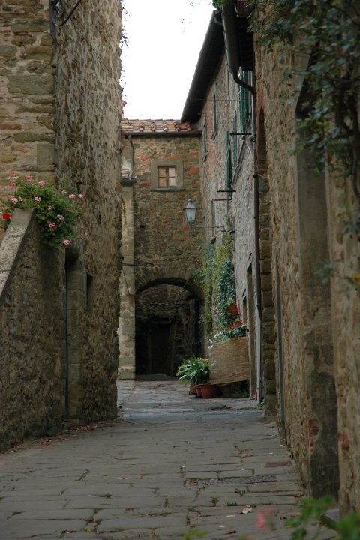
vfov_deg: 19.5
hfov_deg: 13.0
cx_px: 180
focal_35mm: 105
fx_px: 1575
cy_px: 270
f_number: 4.5
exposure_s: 1/80
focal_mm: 70
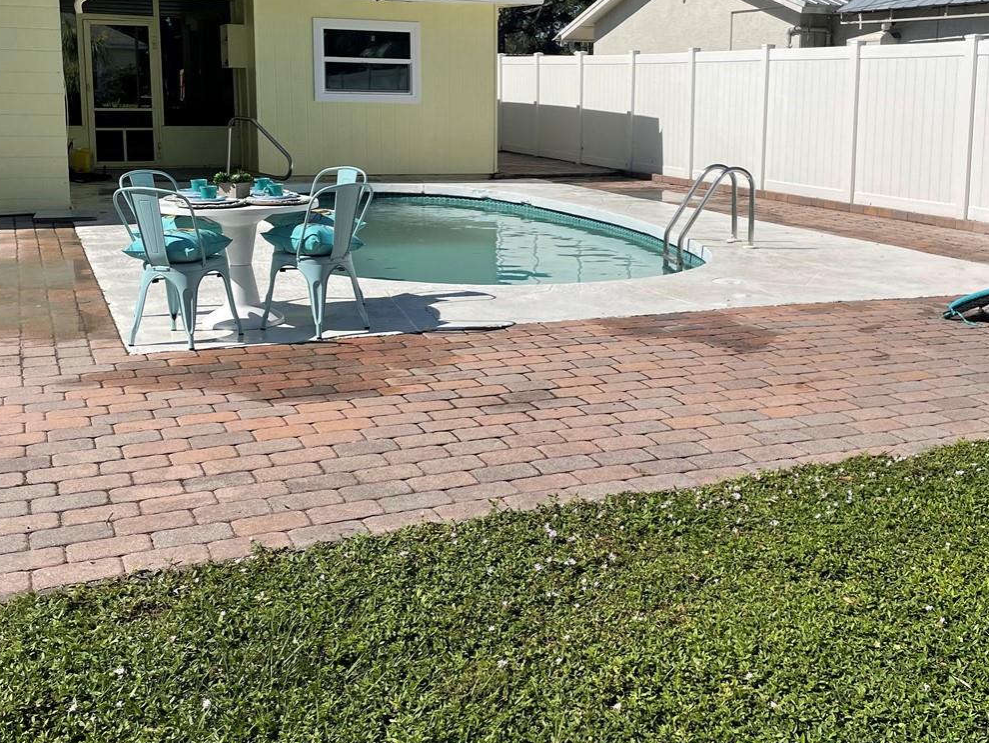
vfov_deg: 34.2
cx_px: 576
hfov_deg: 44.6
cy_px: 277
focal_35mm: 42
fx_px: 1200
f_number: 1.6
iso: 32
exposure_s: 1/7299
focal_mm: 4.2
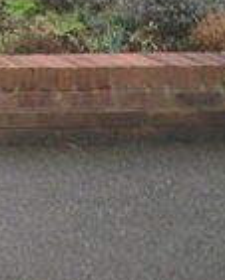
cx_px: -434
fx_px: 867
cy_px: -152
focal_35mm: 104
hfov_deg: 10.6
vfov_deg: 16.6
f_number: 5.6
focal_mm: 15
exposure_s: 1/125
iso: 400
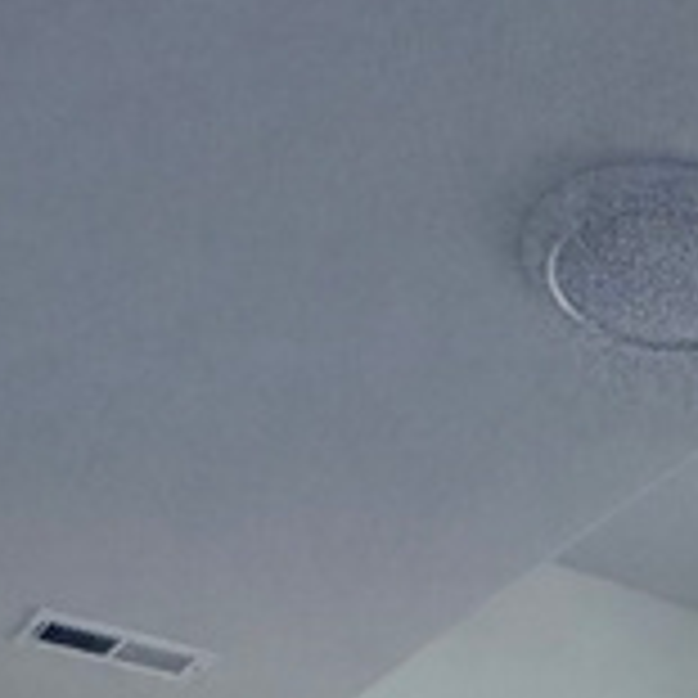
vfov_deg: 16.1
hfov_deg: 19.7
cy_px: 1419
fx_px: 1871
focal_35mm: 82
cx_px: 865
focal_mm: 2.22
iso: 64
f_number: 2.2
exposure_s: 1/122
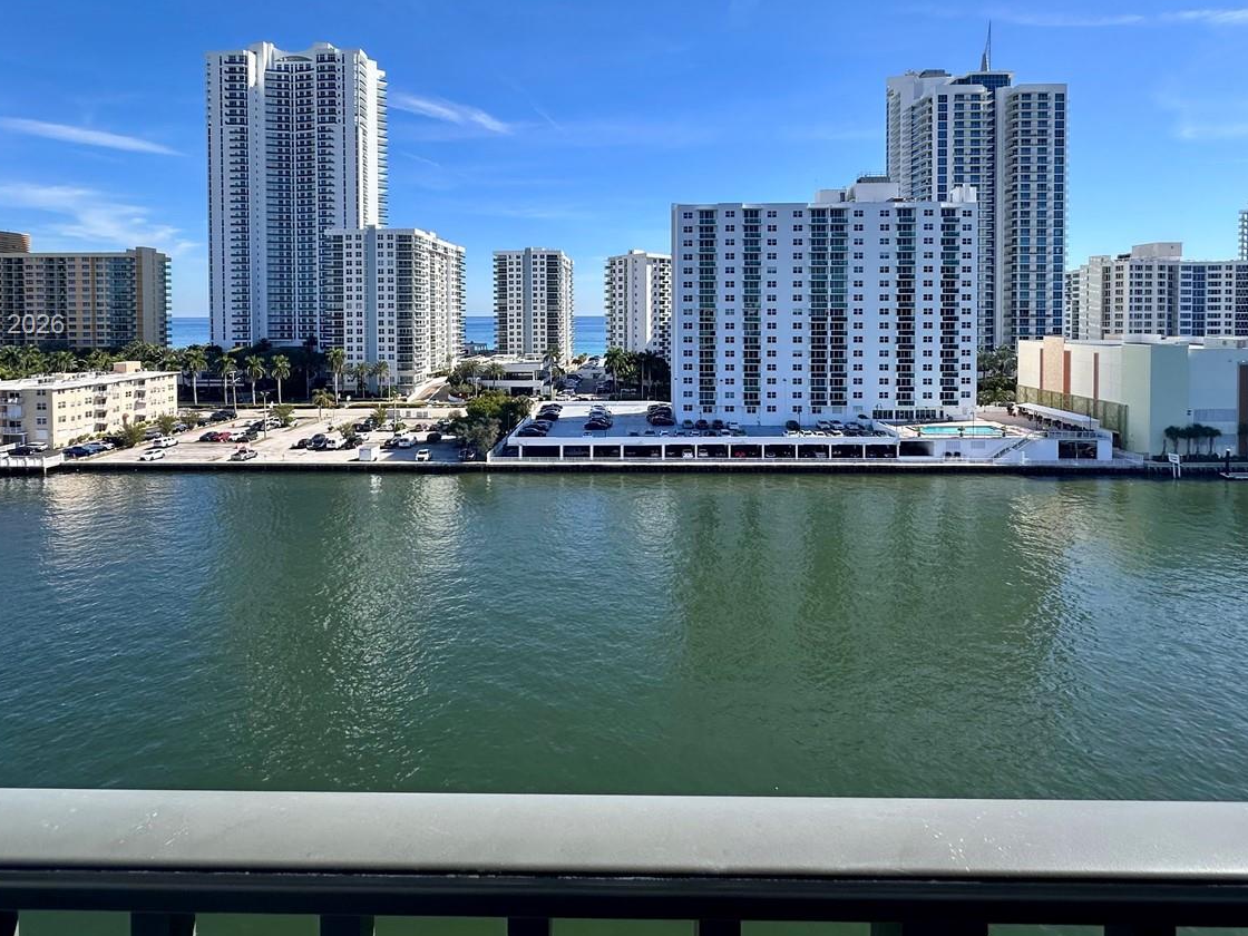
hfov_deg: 81.7
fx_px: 721
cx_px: 610
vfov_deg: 64.6
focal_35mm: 20
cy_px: 326
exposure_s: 1/1715
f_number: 2.2
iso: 50
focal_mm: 2.22
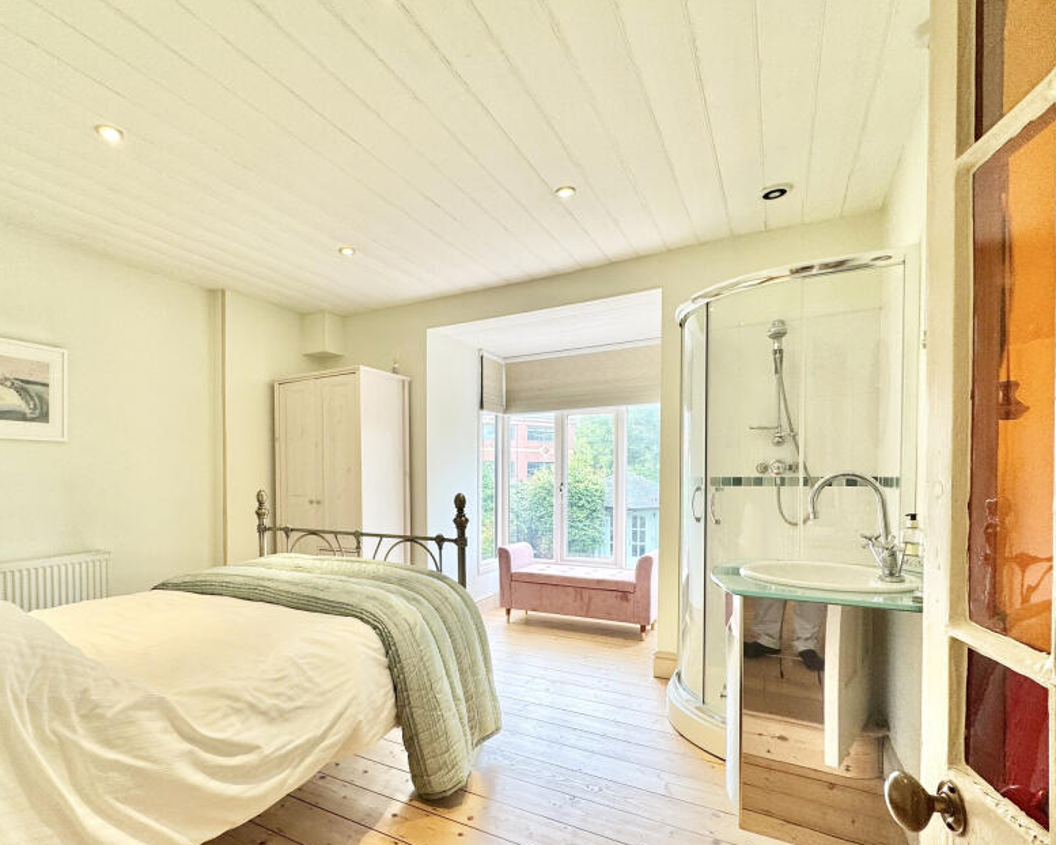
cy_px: 492
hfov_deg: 86.1
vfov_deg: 73.3
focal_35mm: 18
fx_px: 563
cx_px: 473
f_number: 2.2
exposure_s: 1/100
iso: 64
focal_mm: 2.22
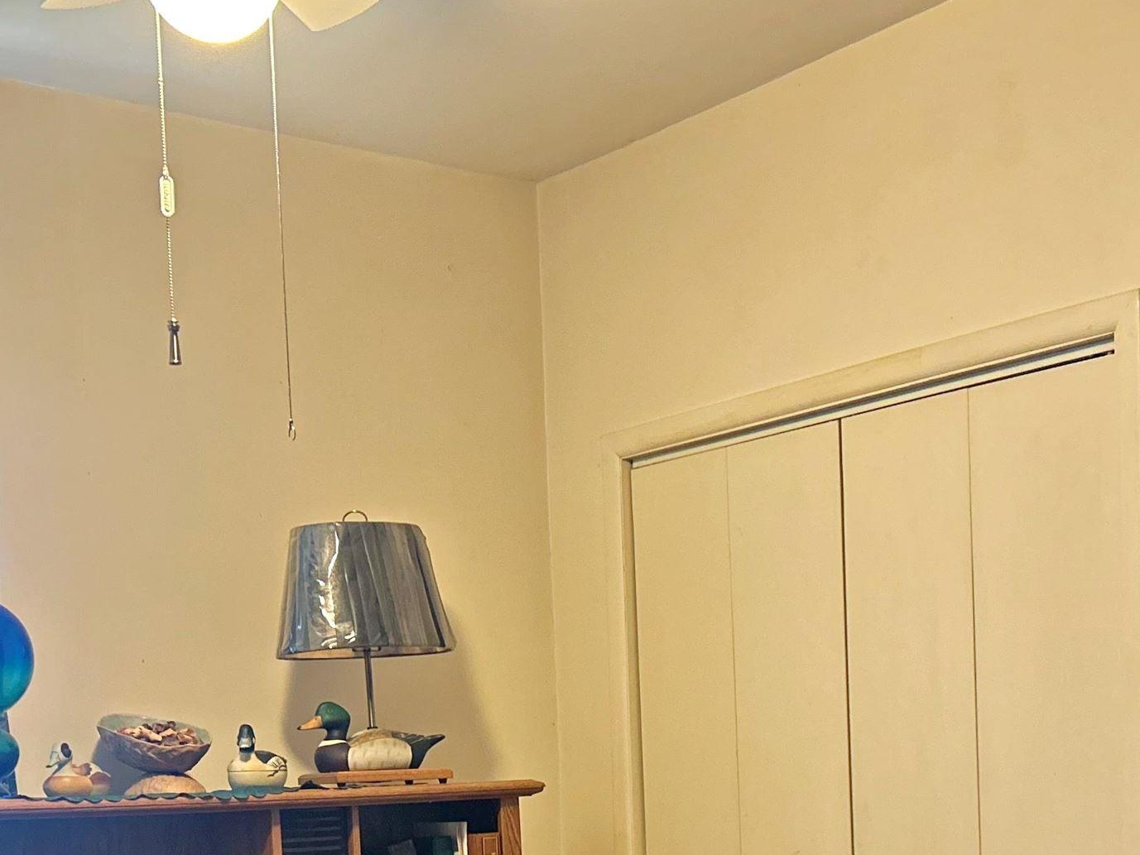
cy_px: 839
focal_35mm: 58
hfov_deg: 33.2
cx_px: 609
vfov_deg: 24.2
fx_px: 1910
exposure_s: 1/60
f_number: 1.5
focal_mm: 5.7
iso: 320
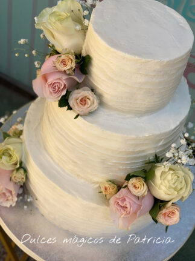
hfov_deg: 28.0
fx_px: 391
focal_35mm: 52
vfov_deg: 36.8
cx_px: 98
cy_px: 130
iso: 20
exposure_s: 1/761
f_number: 2
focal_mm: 6
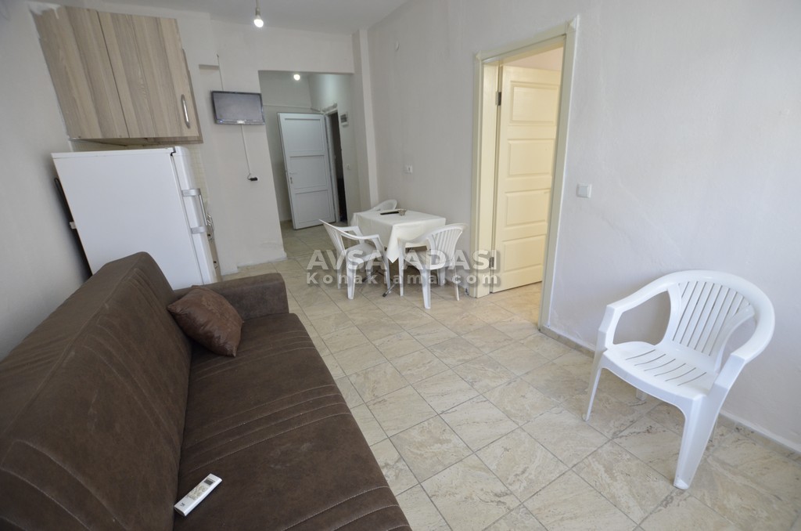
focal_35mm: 15
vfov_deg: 77.1
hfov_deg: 100.5
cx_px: 400
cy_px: 266
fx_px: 333
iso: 800
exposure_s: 1/60
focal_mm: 10
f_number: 4
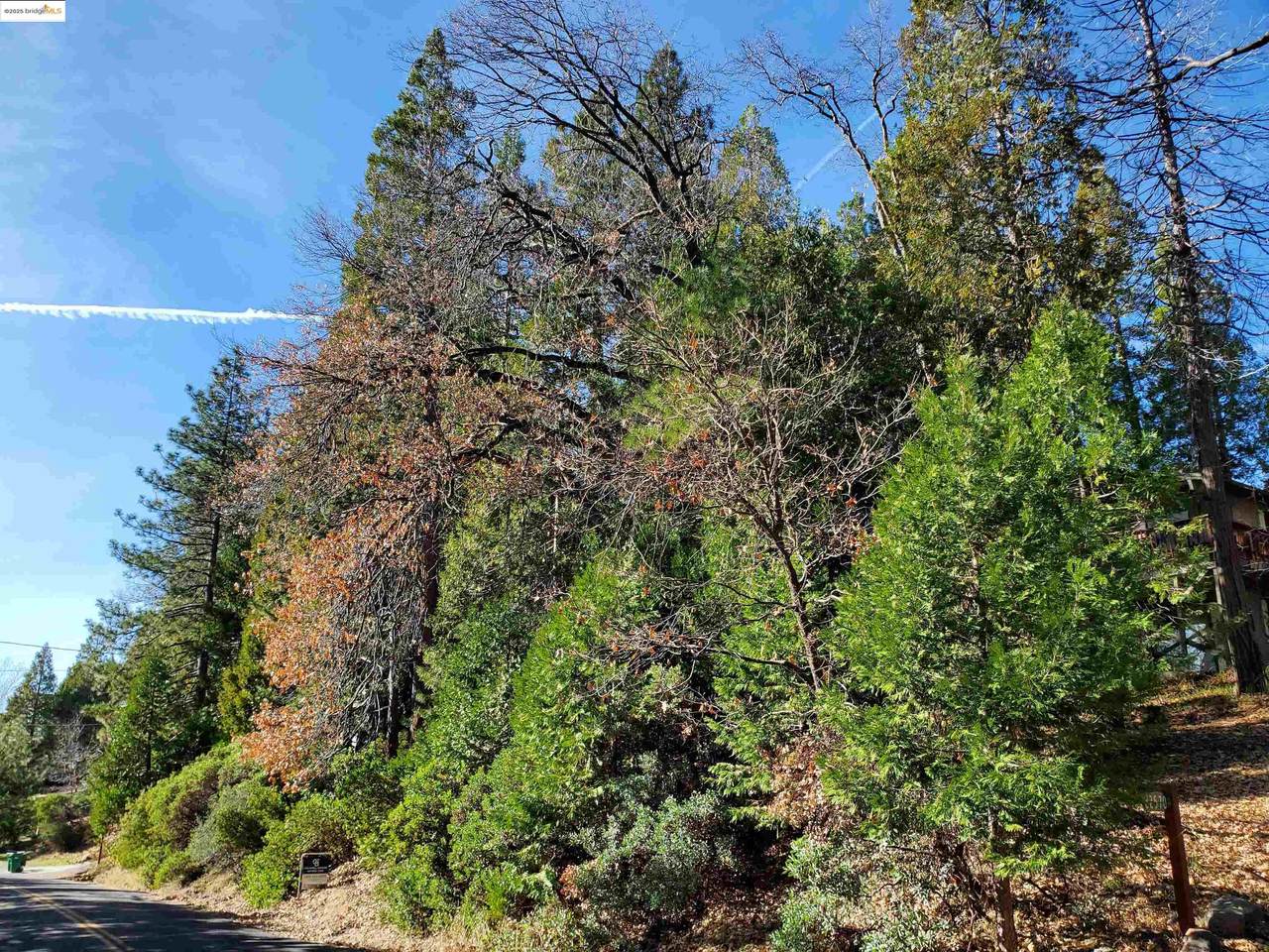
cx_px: 634
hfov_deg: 67.3
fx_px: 953
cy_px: 476
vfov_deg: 53.1
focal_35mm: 26
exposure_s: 1/627
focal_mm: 4.3
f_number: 2.4
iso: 50
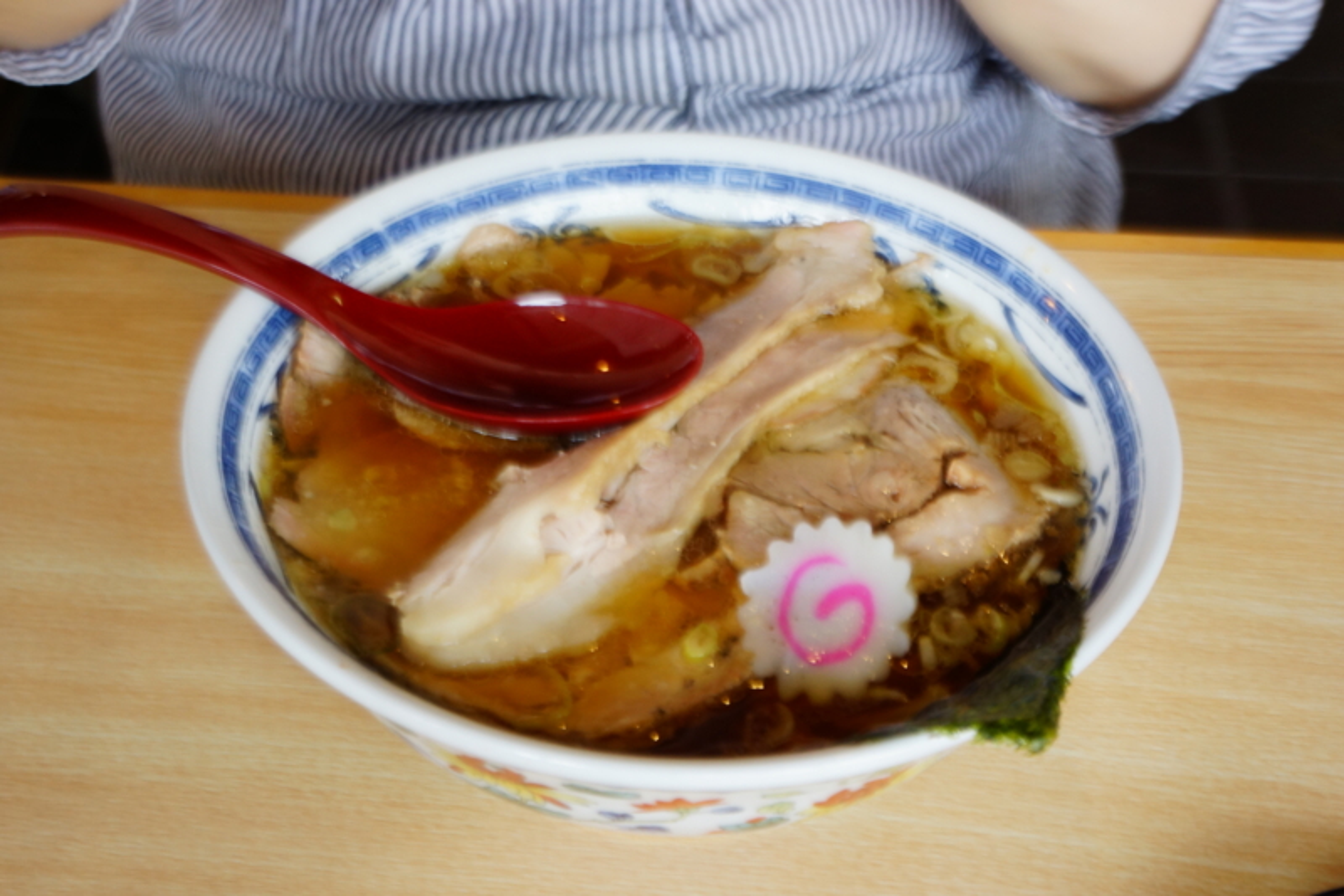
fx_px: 2165
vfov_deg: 23.4
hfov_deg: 34.5
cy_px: 448
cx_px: 672
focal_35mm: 58
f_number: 4.5
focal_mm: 39
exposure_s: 1/60
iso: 400
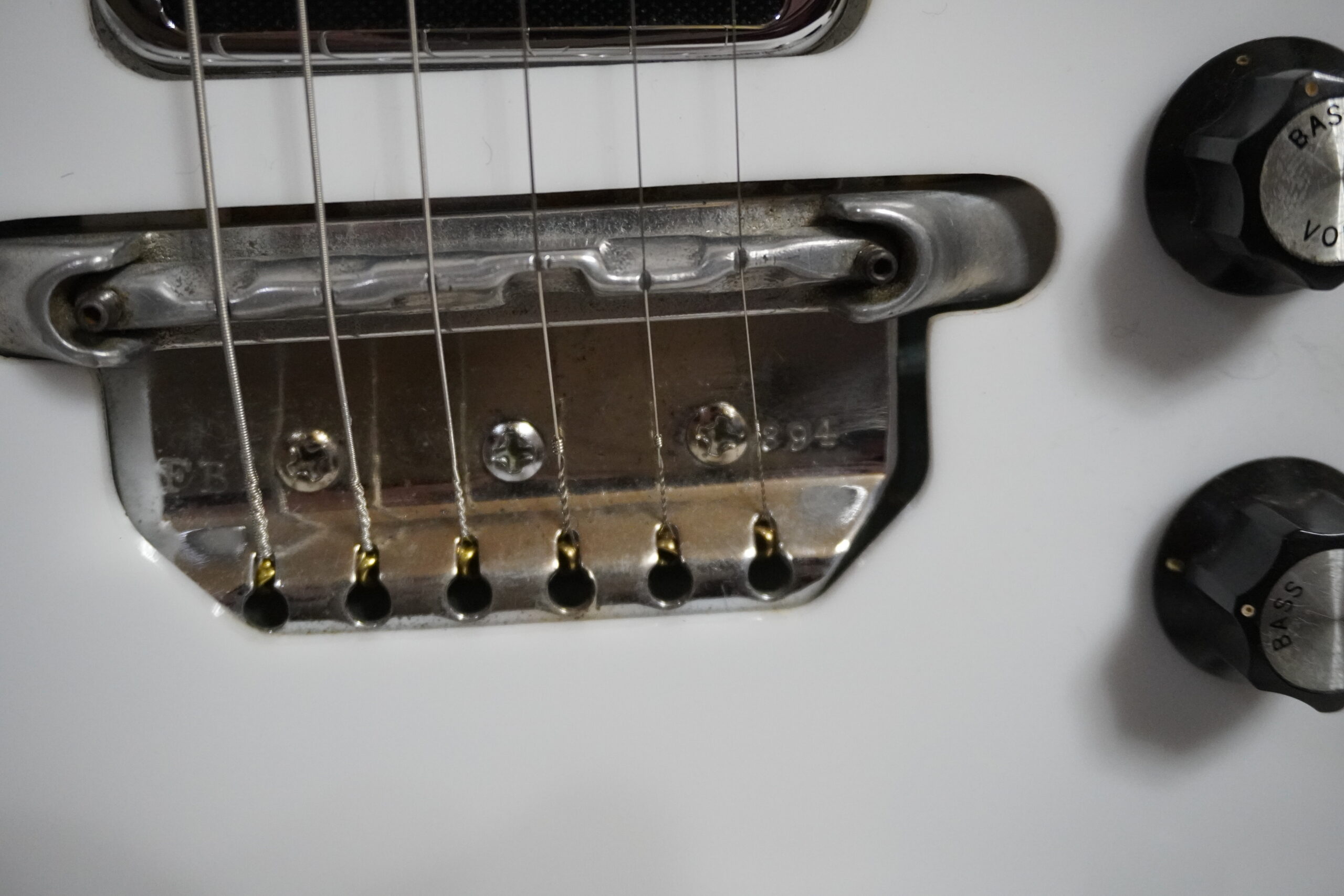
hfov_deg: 49.6
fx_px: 1456
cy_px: 448
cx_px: 672
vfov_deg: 34.2
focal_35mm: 39
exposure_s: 1/160
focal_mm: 26
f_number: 4.5
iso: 4000
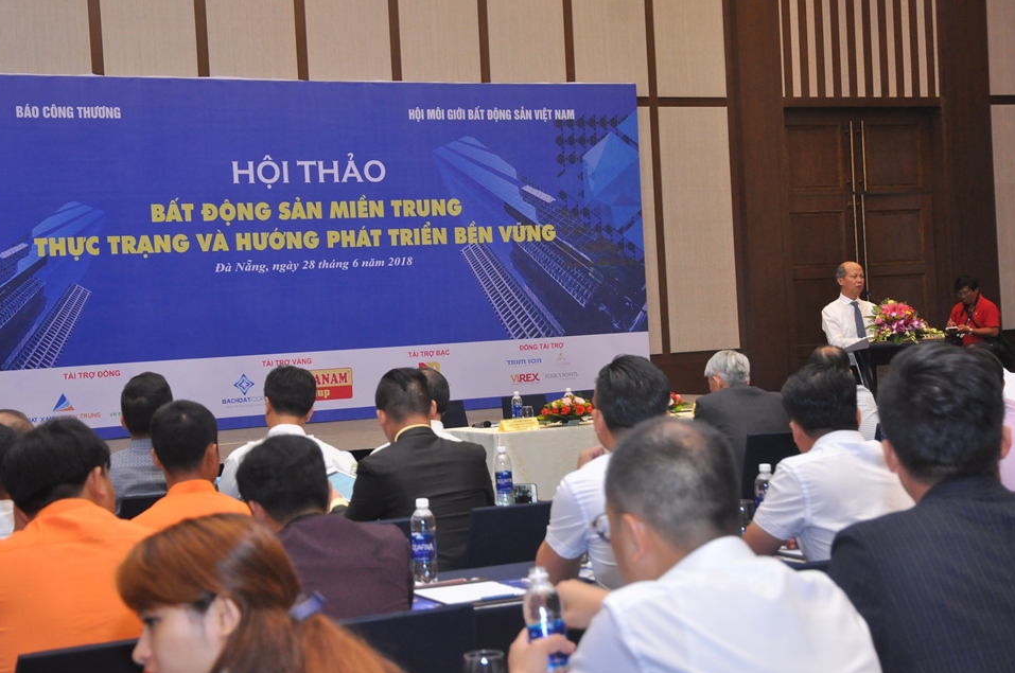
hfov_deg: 32.9
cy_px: 316
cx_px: 475
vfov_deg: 22.2
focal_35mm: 61
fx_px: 1717
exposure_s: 1/60
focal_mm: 38
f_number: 4.8
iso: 1000
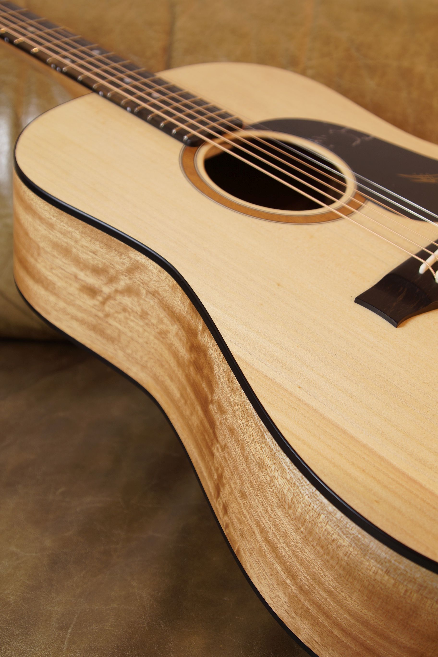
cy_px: 328
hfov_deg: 29.9
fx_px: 821
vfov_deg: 43.6
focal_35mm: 45
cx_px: 219
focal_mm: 30
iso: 100
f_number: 5
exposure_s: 1/10
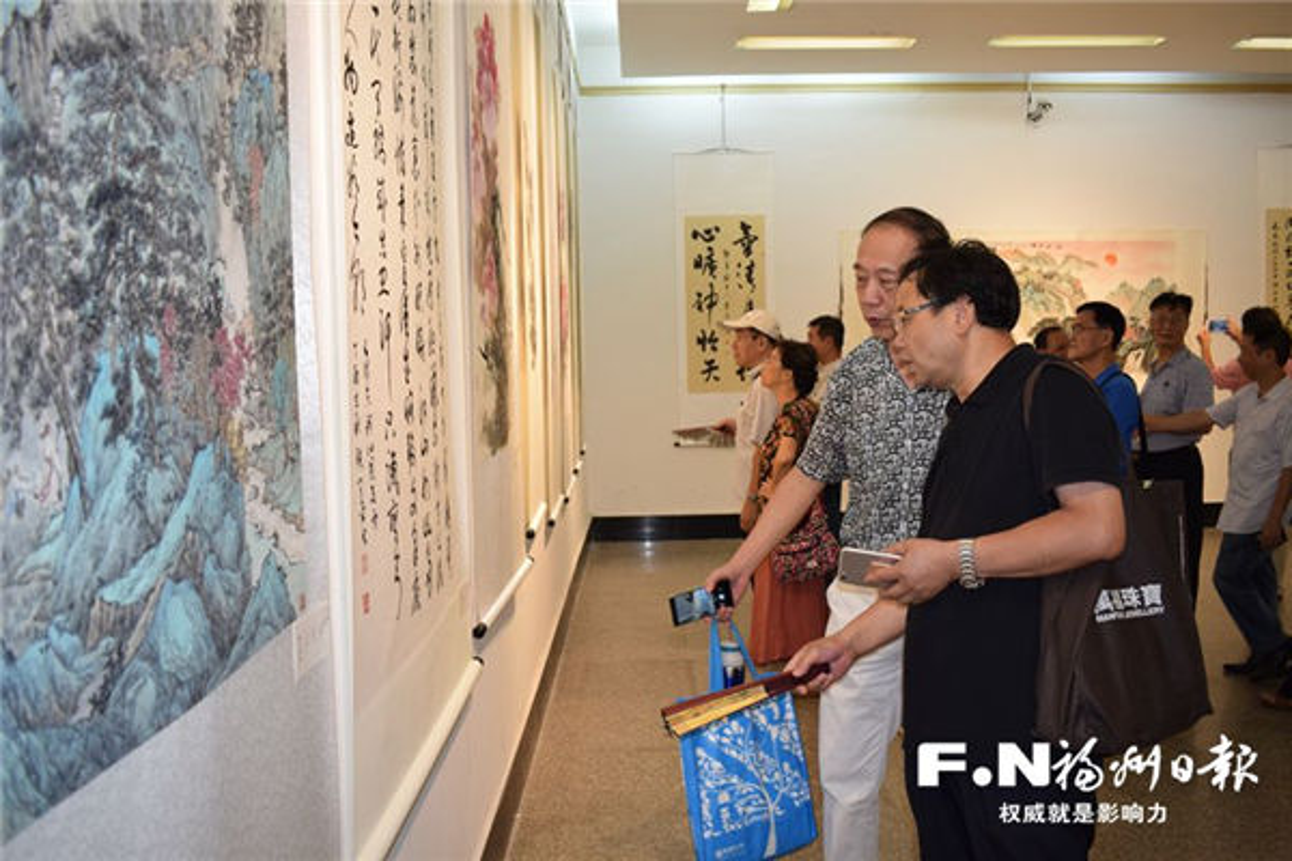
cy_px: 430
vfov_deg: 43.6
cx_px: 646
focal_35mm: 30
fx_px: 1077
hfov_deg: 61.9
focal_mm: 20
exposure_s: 1/100
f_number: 5
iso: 800
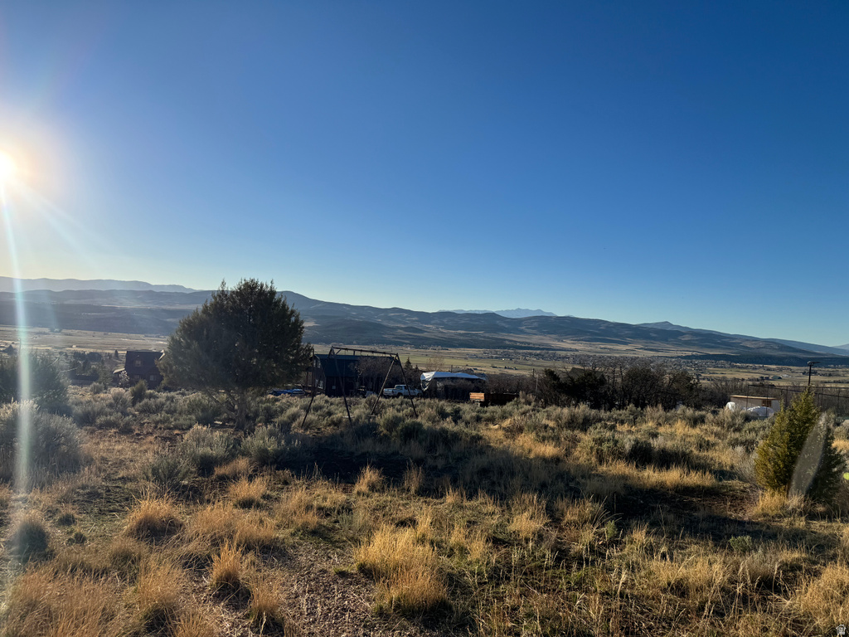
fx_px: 589
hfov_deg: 71.6
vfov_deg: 56.8
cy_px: 318
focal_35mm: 24
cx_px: 424
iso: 80
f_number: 1.78
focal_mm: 6.76
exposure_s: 1/7092
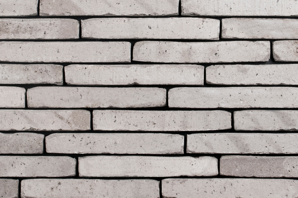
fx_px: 496
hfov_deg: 33.4
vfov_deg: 22.6
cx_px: 149
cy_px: 99
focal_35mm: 60
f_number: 11
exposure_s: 1/125
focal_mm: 40
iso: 100
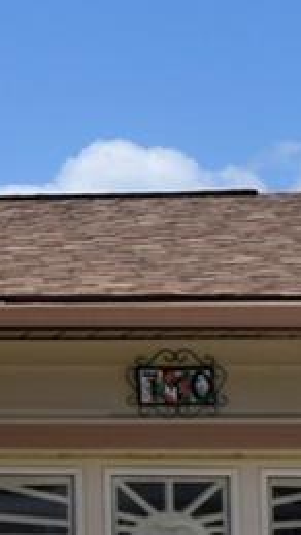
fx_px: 2472
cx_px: -808
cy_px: 321
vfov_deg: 12.4
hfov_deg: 6.1
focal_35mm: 174
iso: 200
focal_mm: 18
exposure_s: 1/400
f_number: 10
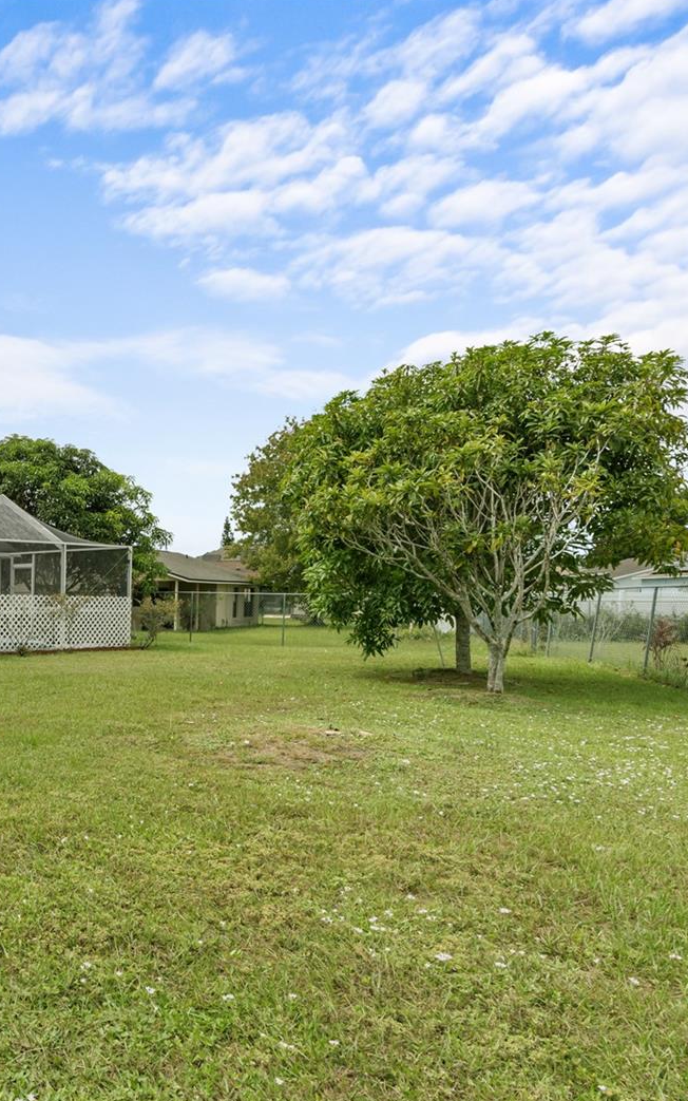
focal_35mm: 25
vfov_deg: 72.5
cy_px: 555
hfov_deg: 39.6
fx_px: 750
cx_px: -80
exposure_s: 1/60
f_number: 9
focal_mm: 16
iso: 100
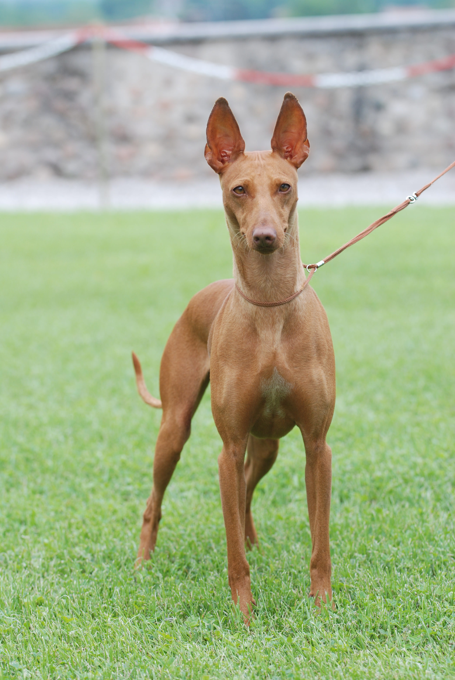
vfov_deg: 13.9
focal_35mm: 147
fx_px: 2779
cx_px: 228
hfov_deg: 9.4
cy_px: 340
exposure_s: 1/320
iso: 200
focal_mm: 98
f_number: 4.5
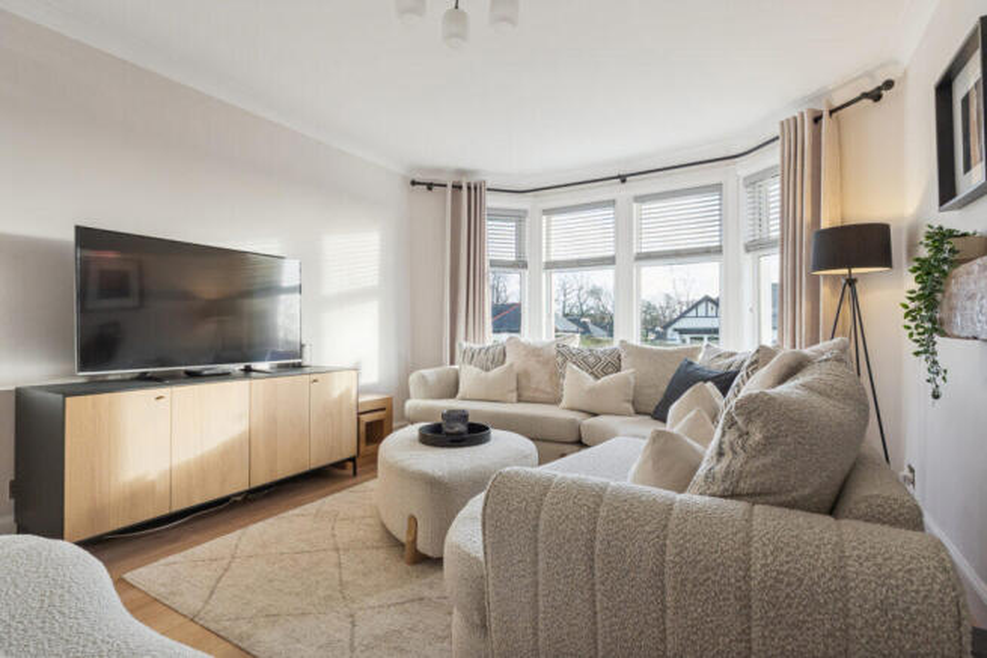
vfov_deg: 72.1
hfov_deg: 95.0
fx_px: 452
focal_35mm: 16
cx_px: 494
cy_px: 329
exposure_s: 1/80
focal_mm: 11
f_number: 8
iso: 800
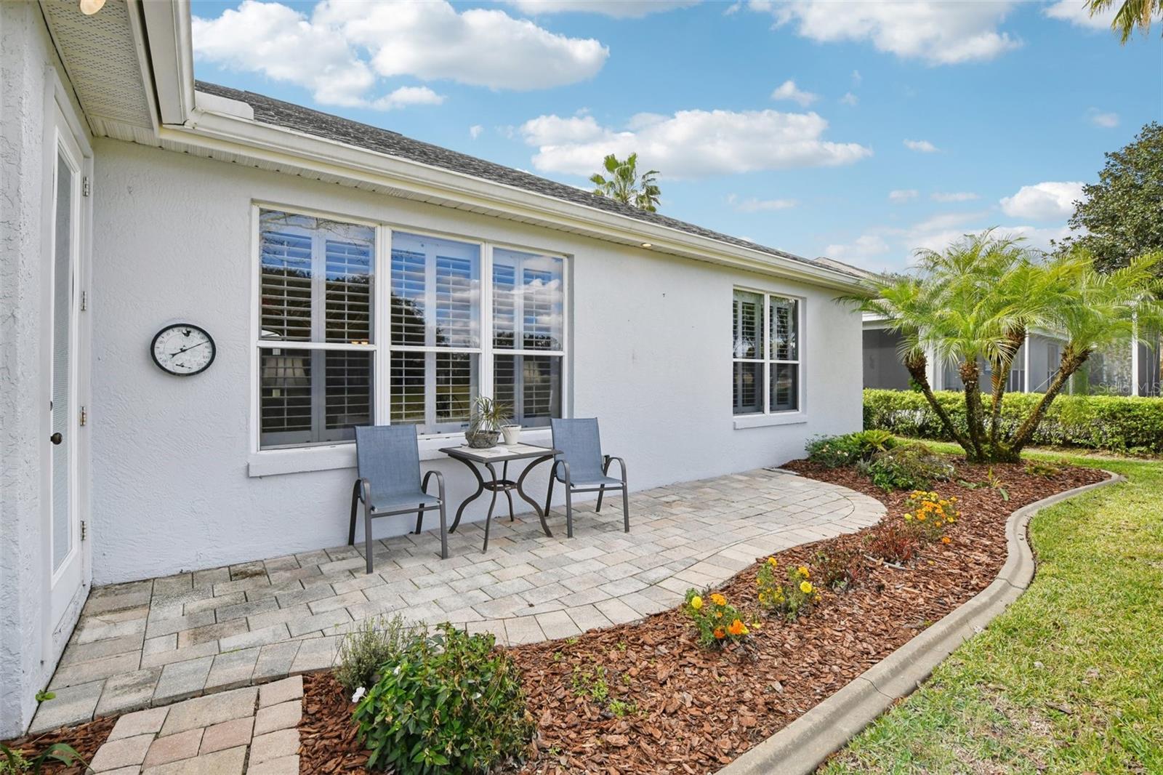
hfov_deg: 96.7
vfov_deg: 73.7
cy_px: 388
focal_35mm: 16
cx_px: 582
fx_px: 517
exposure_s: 1/500
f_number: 8
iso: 400
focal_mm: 16
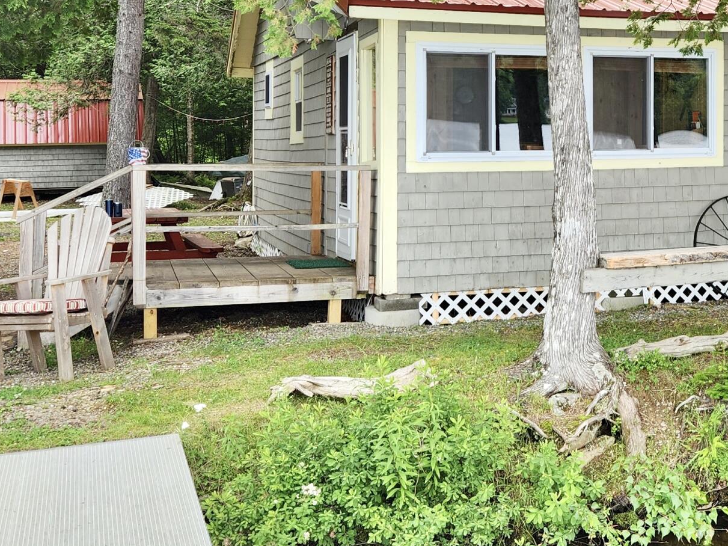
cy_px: 162
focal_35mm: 57
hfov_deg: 32.2
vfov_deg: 25.5
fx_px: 1199
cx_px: 652
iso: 20
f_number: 1.8
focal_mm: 5.4
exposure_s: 1/193
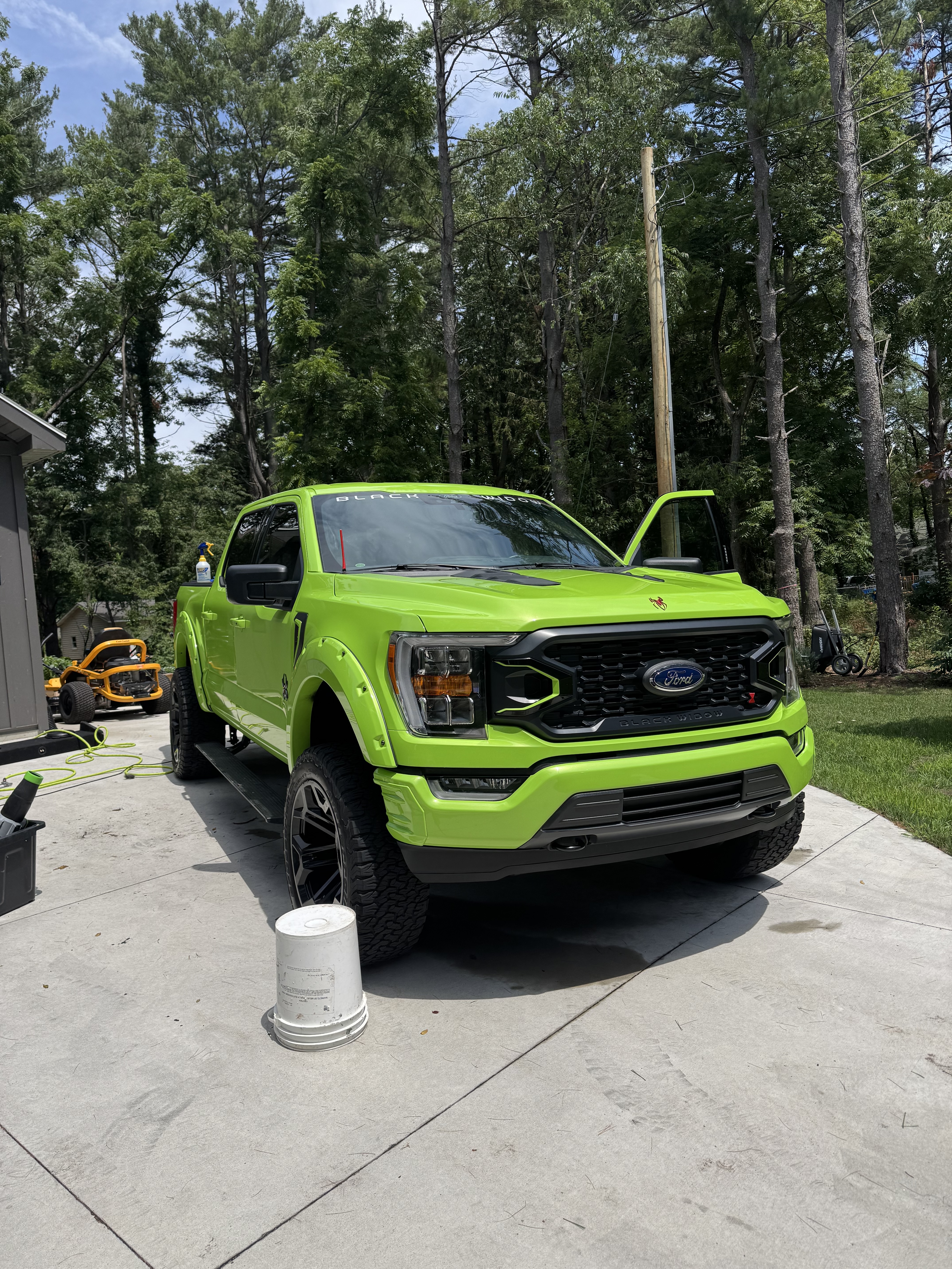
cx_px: 476
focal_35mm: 24
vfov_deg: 71.6
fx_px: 880
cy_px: 634
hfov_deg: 56.8
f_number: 1.78
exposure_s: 1/4608
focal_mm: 6.76
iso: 80
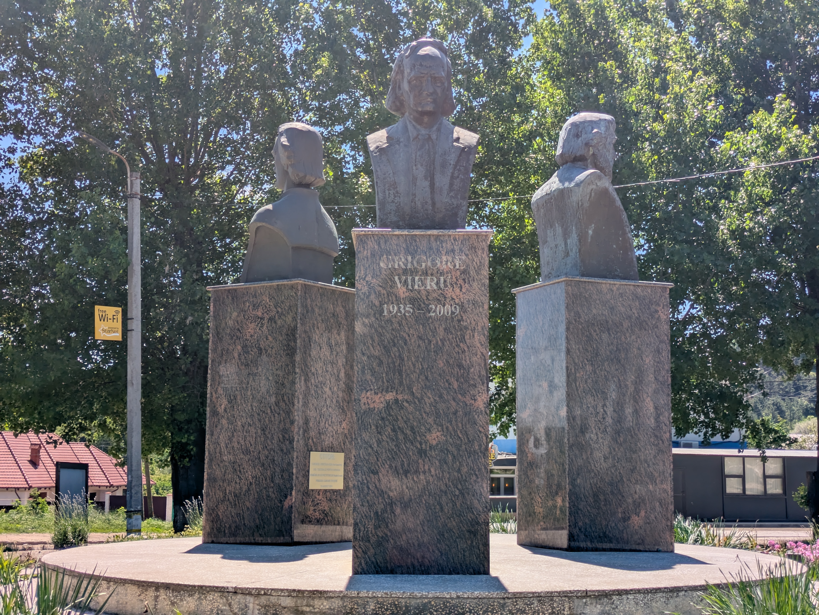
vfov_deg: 28.6
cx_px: 410
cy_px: 308
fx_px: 1207
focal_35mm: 51
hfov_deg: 37.5
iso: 50
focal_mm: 5.43
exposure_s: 1/1946
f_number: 1.89
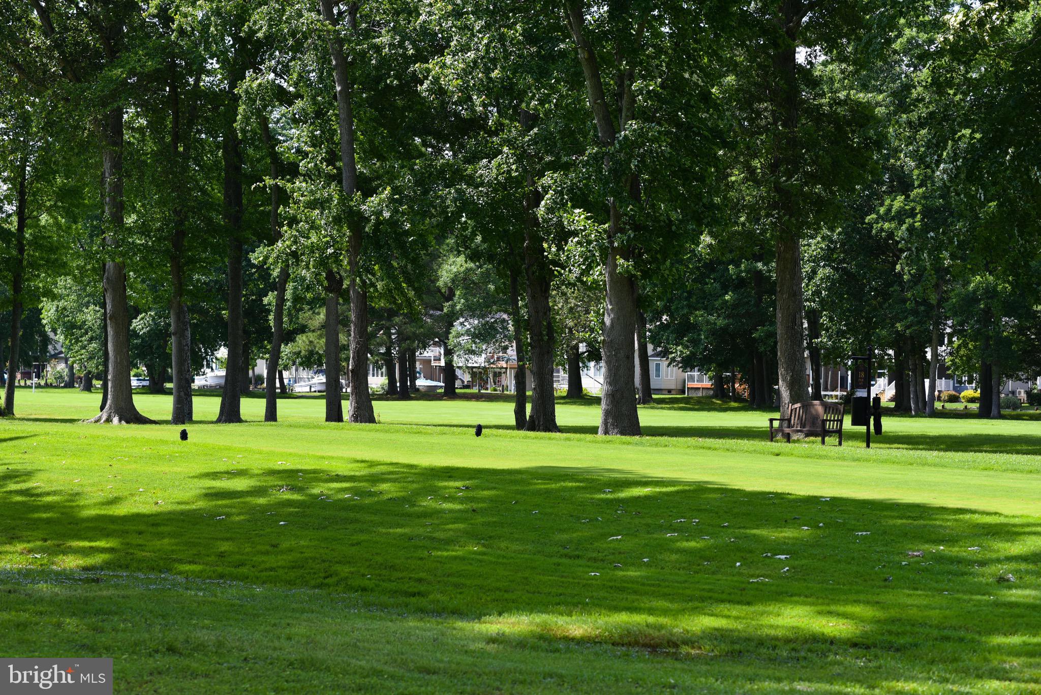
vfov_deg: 16.1
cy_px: 348
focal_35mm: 85
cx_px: 520
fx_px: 2459
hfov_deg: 23.9
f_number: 5.6
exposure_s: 1/500
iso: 200
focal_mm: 85
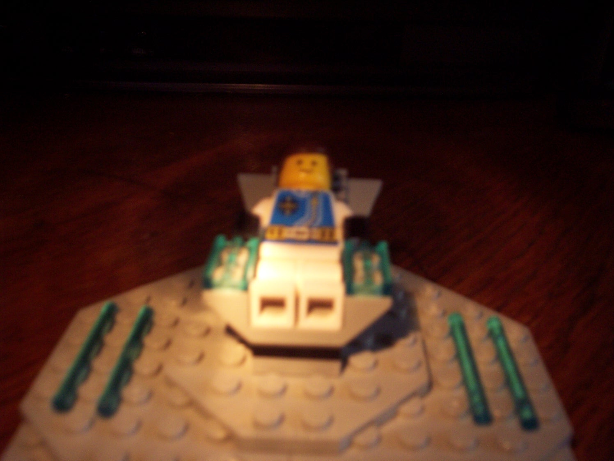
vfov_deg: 36.8
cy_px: 230
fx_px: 692
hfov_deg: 47.9
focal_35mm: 39
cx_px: 307
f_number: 3.4
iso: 200
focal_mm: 8
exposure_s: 1/8
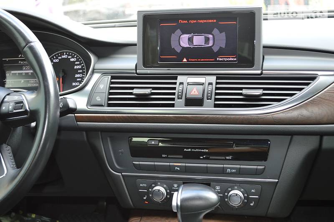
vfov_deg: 26.4
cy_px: 111
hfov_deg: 38.9
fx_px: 473
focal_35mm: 51
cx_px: 167
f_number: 5
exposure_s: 1/60
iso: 500
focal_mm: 34
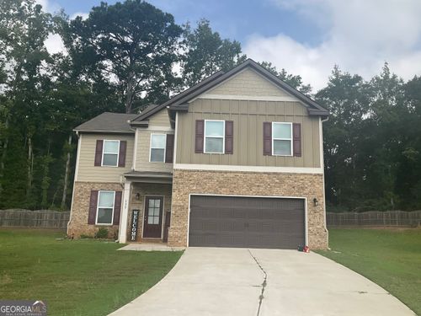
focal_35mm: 29
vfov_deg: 48.2
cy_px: 158
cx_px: 210
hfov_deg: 61.7
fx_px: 353
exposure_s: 1/1675
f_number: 1.8
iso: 16
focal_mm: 3
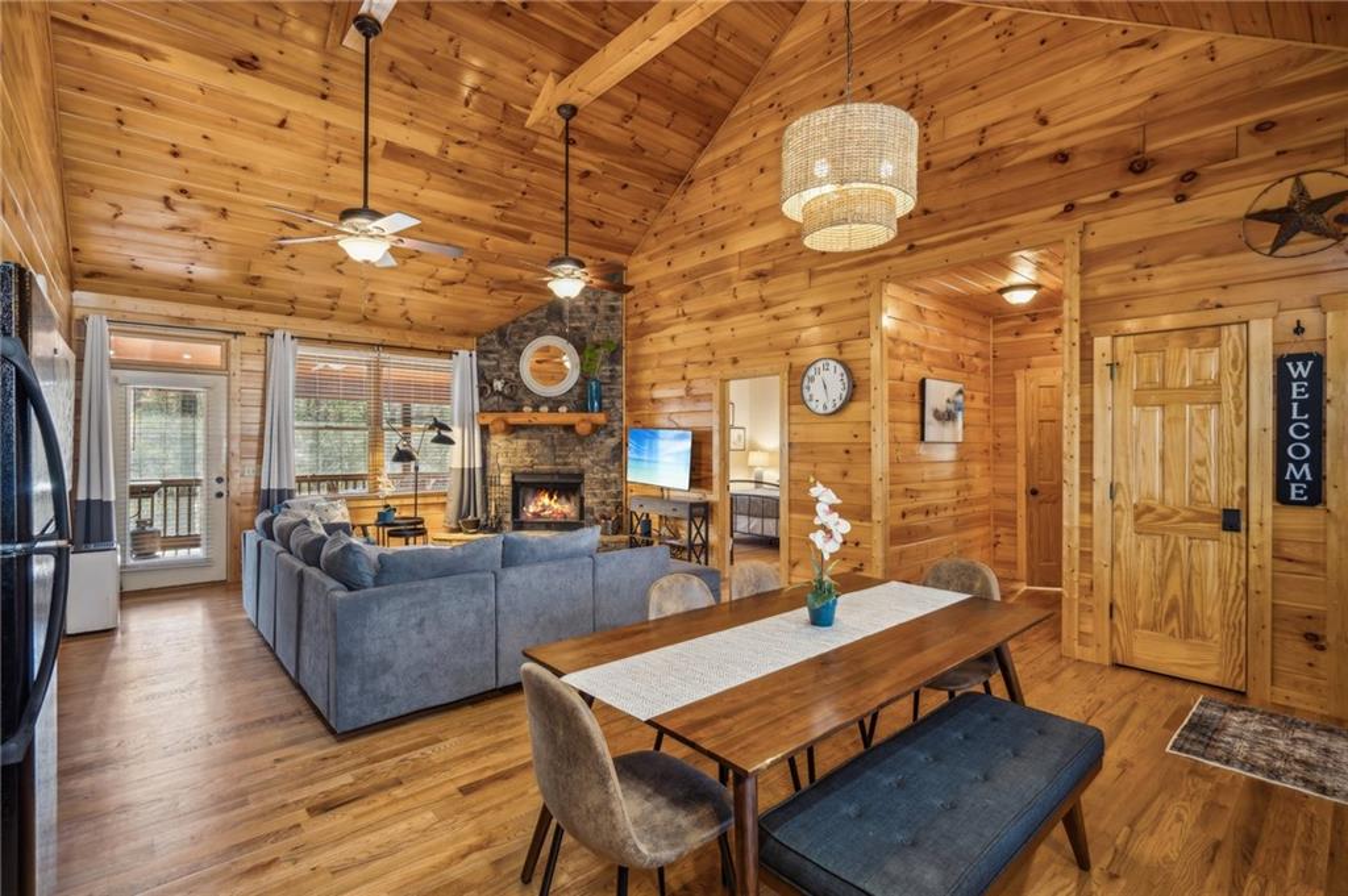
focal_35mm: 16
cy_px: 448
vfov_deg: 73.7
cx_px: 674
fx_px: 599
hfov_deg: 96.8
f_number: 5.6
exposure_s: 1/10
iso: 400
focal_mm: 16
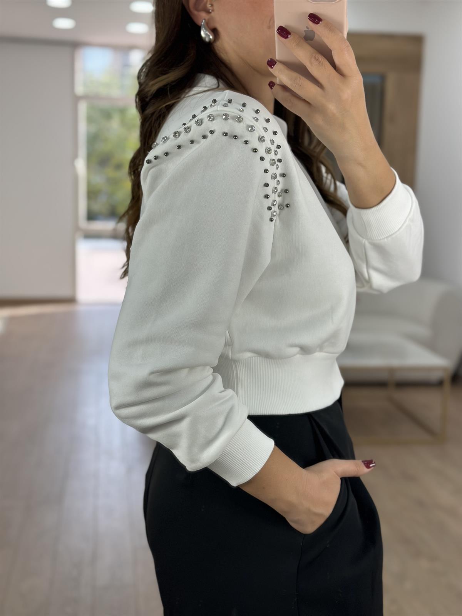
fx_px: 854
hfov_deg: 30.3
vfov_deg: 39.7
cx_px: 231
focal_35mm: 48
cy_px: 308
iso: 80
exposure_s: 1/343
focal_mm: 6.86
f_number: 1.78
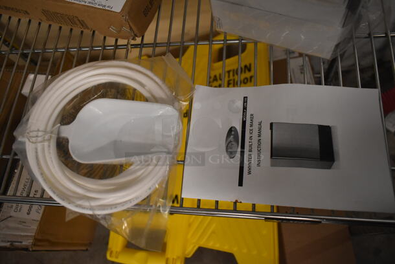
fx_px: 297
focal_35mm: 27
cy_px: 132
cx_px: 198
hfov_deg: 67.3
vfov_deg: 48.0
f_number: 3.5
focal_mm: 18
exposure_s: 1/125
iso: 2200
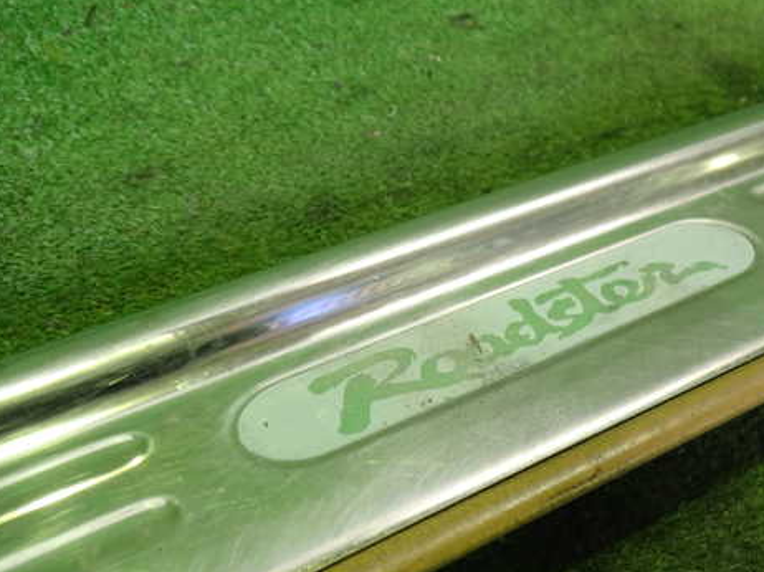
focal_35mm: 39
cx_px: 407
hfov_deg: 47.9
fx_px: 860
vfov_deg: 36.8
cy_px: 301
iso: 250
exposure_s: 1/30
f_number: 2.3
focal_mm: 5.4
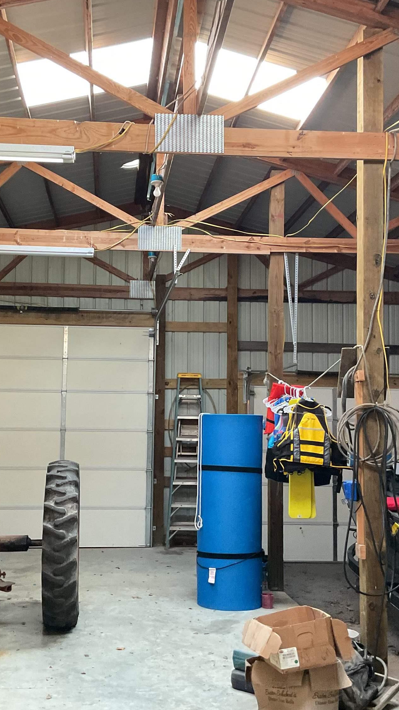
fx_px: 809
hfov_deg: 27.7
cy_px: 360
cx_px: 172
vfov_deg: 47.4
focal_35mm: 43
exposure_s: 1/60
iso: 160
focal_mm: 3
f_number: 1.8
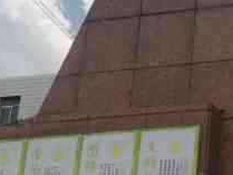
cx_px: 290
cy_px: 184
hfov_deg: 20.8
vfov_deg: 16.6
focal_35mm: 87
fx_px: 586
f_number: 1.8
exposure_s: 1/3333
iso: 50
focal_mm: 3.62
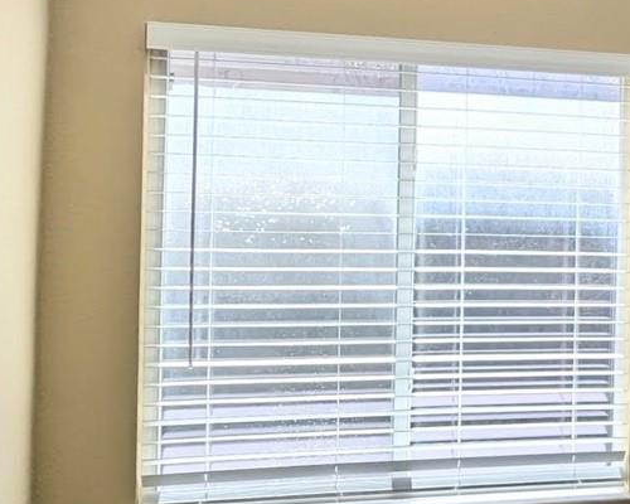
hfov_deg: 26.0
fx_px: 1193
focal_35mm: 64
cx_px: 779
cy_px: 233
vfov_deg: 23.8
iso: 50
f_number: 2.2
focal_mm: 2.35
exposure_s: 1/596
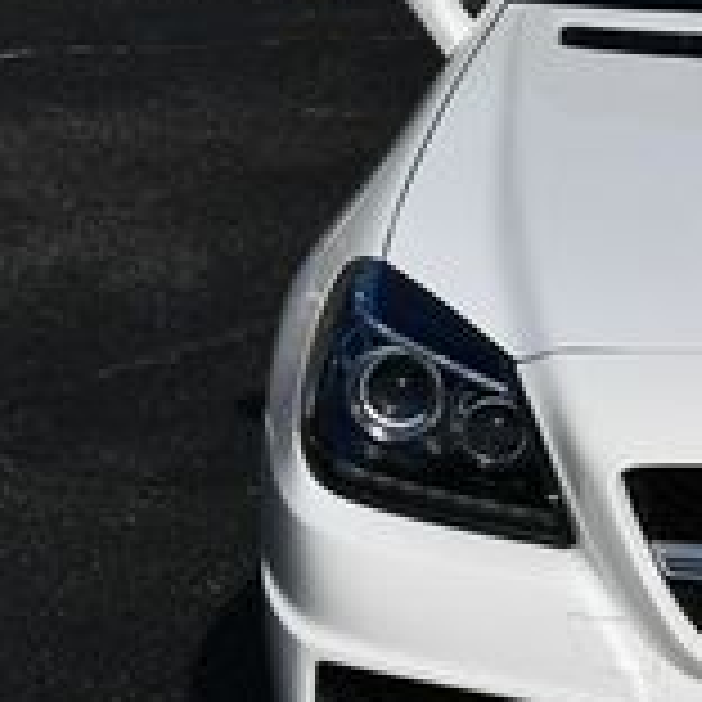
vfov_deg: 9.0
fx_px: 4474
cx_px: 1071
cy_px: 212
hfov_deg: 8.7
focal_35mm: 195
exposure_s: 1/500
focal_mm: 28
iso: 100
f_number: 11
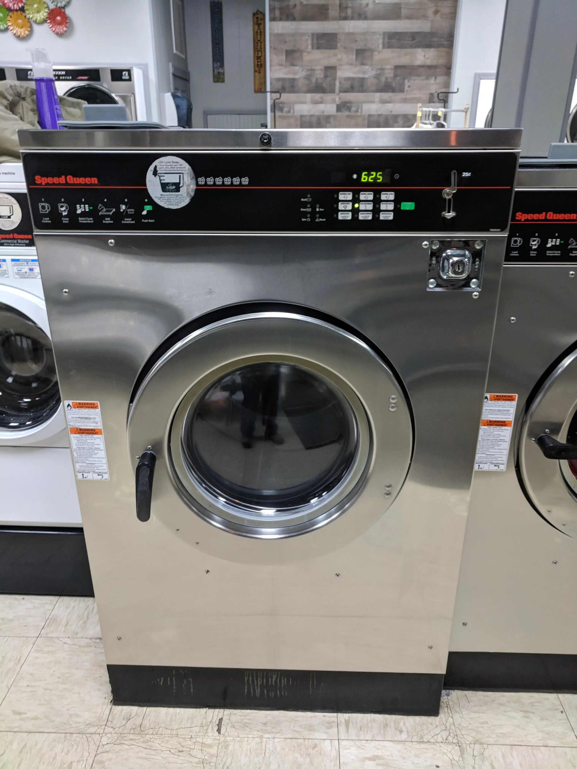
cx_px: 288
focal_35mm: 26
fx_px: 578
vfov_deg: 67.3
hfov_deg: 53.1
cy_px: 384
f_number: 2
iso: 248
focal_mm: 4.67
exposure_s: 1/60
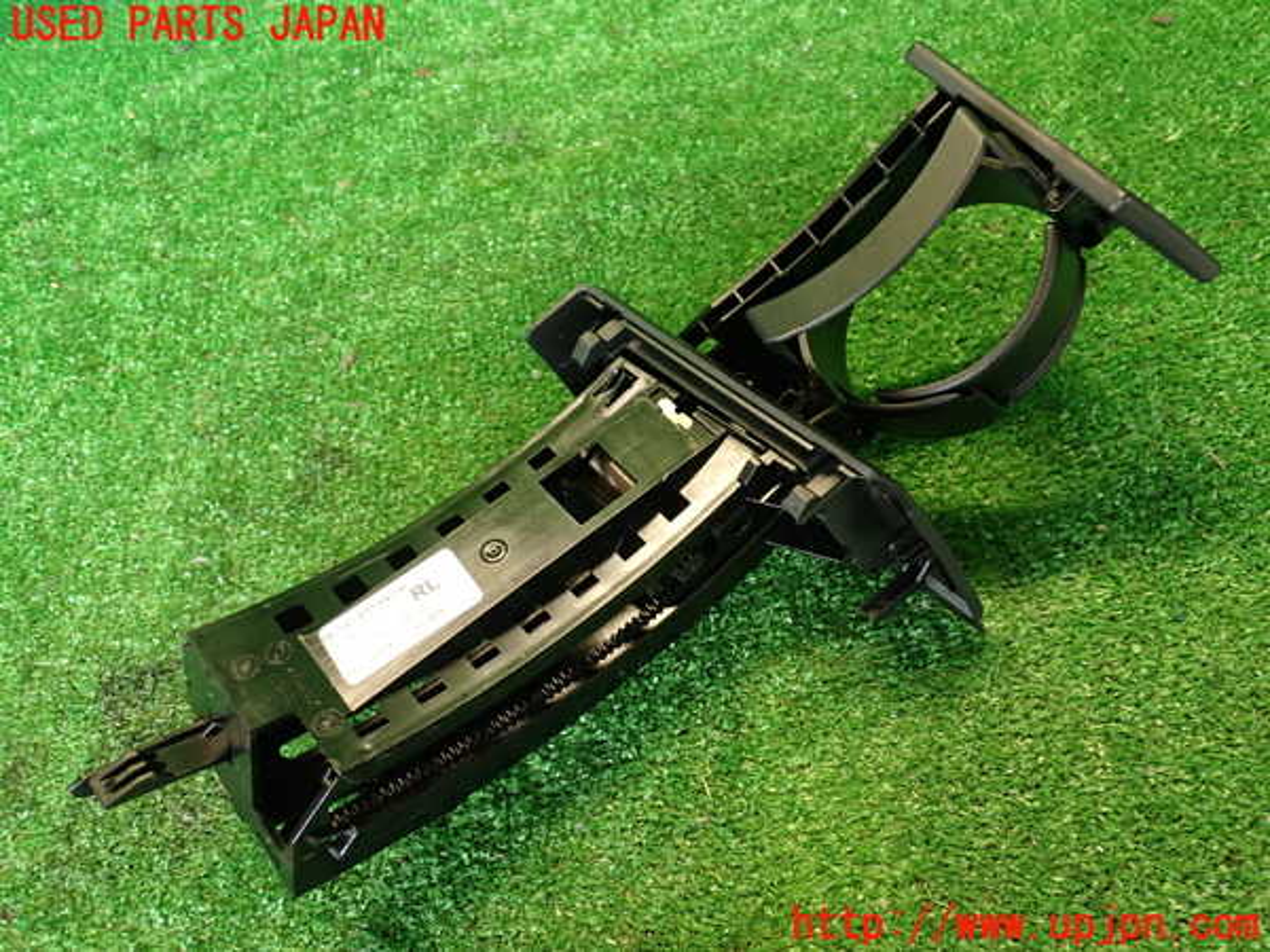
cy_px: 476
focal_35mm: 32
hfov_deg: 56.8
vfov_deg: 44.2
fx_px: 1174
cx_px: 635
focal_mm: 5.79
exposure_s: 1/30
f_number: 2.4
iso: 400
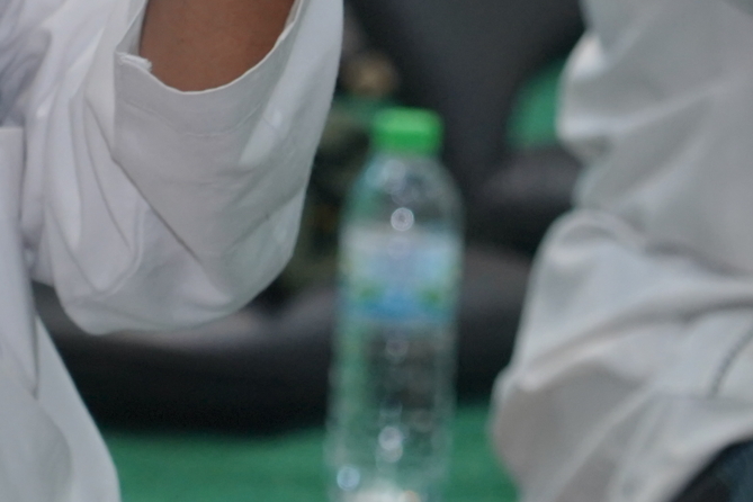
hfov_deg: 5.1
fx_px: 8408
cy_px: -340
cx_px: 171
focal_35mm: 402
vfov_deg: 3.4
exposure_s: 1/160
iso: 1600
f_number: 4
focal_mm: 105
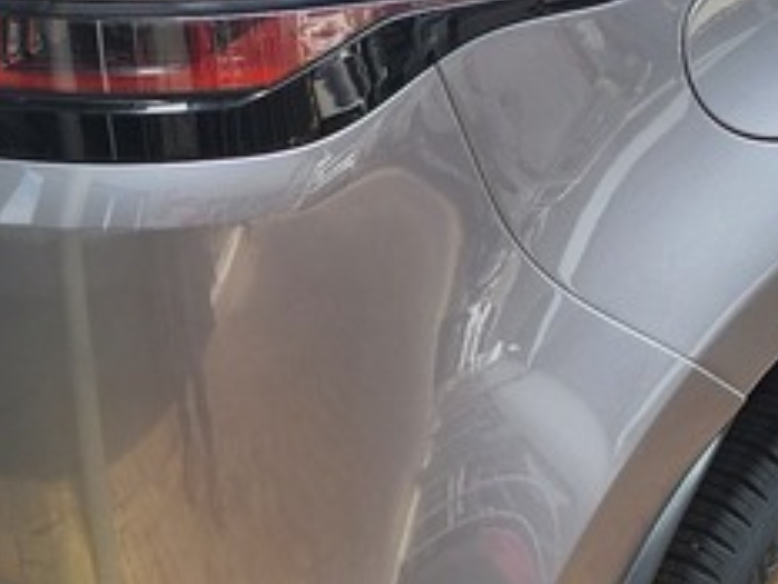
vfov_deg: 14.5
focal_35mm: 101
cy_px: 53
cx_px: 554
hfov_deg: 19.3
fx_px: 2271
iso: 20
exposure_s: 1/180
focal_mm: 5.4
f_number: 1.8
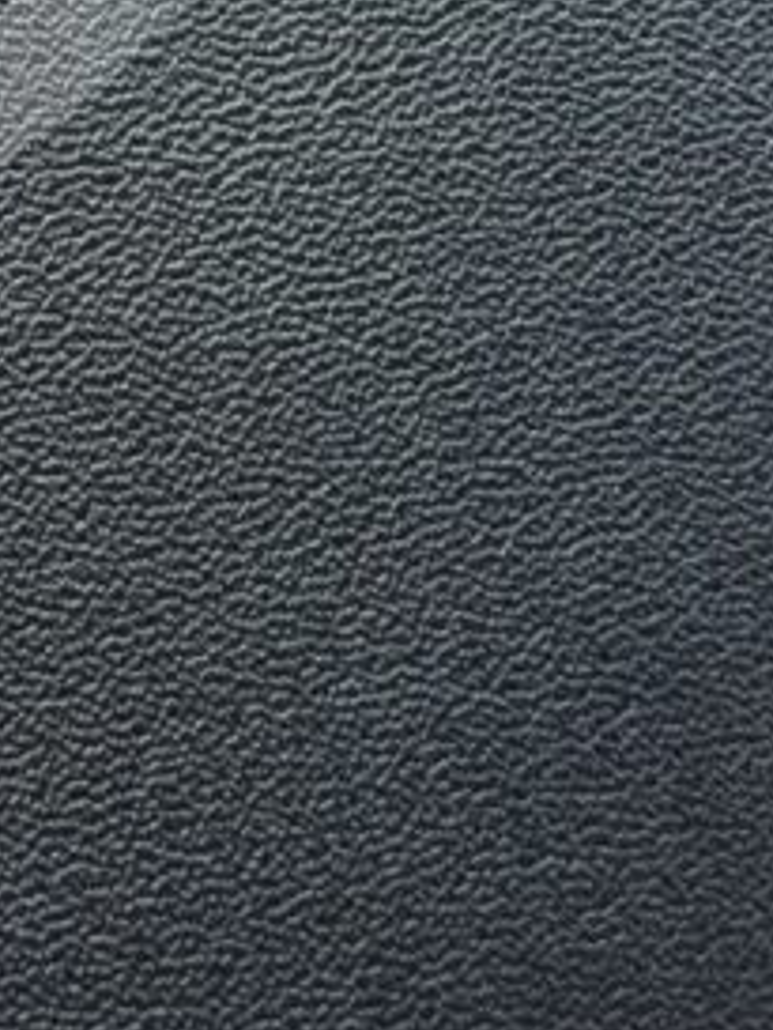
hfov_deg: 8.0
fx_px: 5355
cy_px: -619
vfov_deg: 10.5
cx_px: -524
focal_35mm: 180
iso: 100
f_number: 1.78
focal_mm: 6.76
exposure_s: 1/67
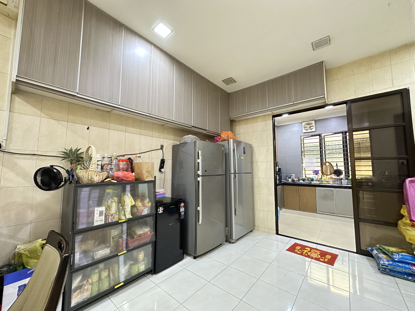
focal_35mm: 14
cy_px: 156
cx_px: 208
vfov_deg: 85.7
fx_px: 168
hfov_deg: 102.1
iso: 640
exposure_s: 1/50
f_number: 2.2
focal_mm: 2.22
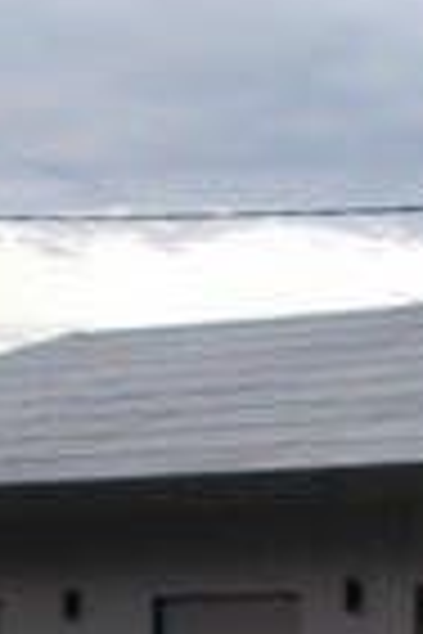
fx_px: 3771
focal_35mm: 214
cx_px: 918
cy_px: 607
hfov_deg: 6.2
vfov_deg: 9.6
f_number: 3.1
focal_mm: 5.3
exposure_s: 1/40
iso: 80
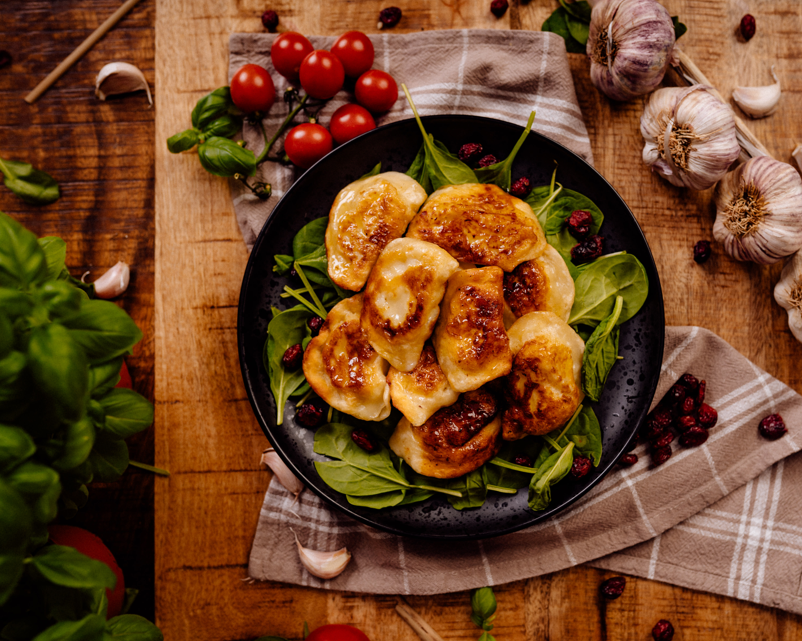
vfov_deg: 37.3
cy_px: 325
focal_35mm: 40
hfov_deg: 45.6
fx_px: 949
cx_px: 468
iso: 100
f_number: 3.2
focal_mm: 35
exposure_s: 1/200
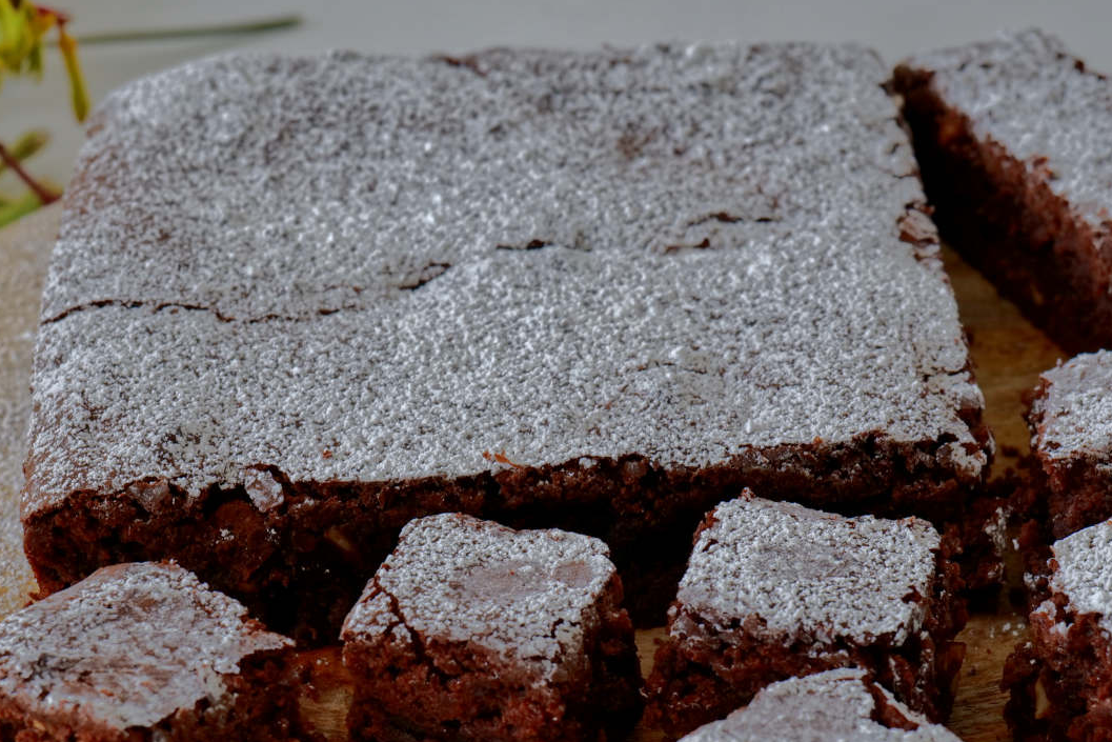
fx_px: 3367
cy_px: 561
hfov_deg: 18.7
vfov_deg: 12.5
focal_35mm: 109
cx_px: 651
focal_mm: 60
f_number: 8
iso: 500
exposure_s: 1/60
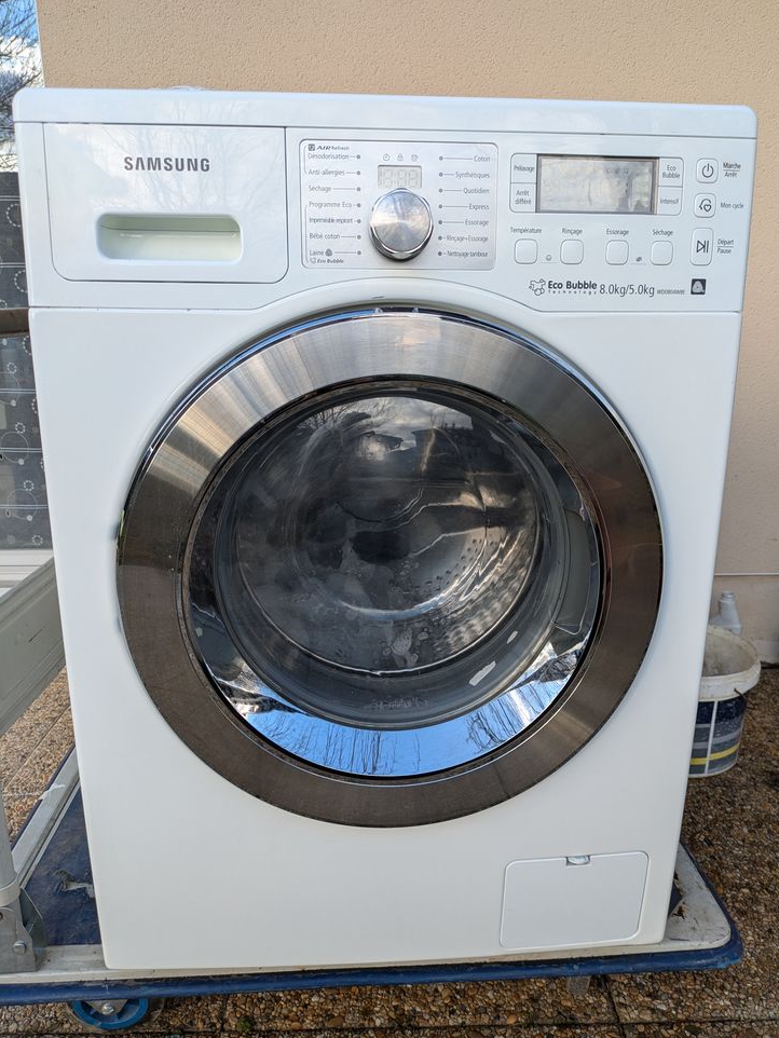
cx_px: 403
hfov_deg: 53.1
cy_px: 520
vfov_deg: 67.3
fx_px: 780
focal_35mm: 26
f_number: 1.89
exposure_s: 1/289
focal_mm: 5.43
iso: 47
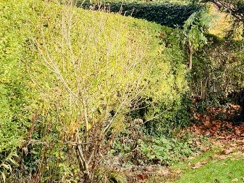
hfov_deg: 25.0
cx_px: 312
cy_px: 65
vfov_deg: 21.6
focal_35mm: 68
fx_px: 480
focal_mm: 4.25
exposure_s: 1/195
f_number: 1.8
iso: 32
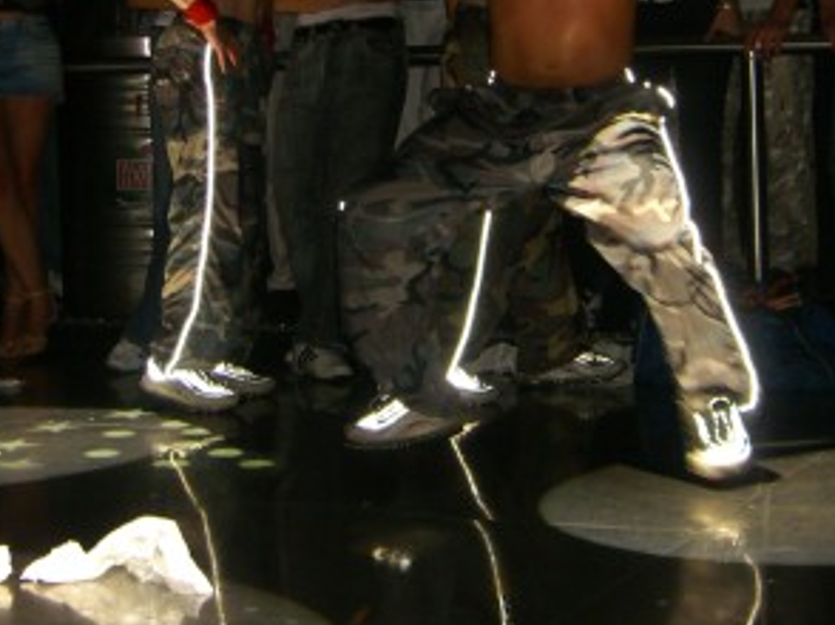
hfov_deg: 20.9
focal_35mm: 94
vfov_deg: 15.6
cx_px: 423
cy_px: 114
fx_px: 2266
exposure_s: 1/60
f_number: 3.1
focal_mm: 9.5
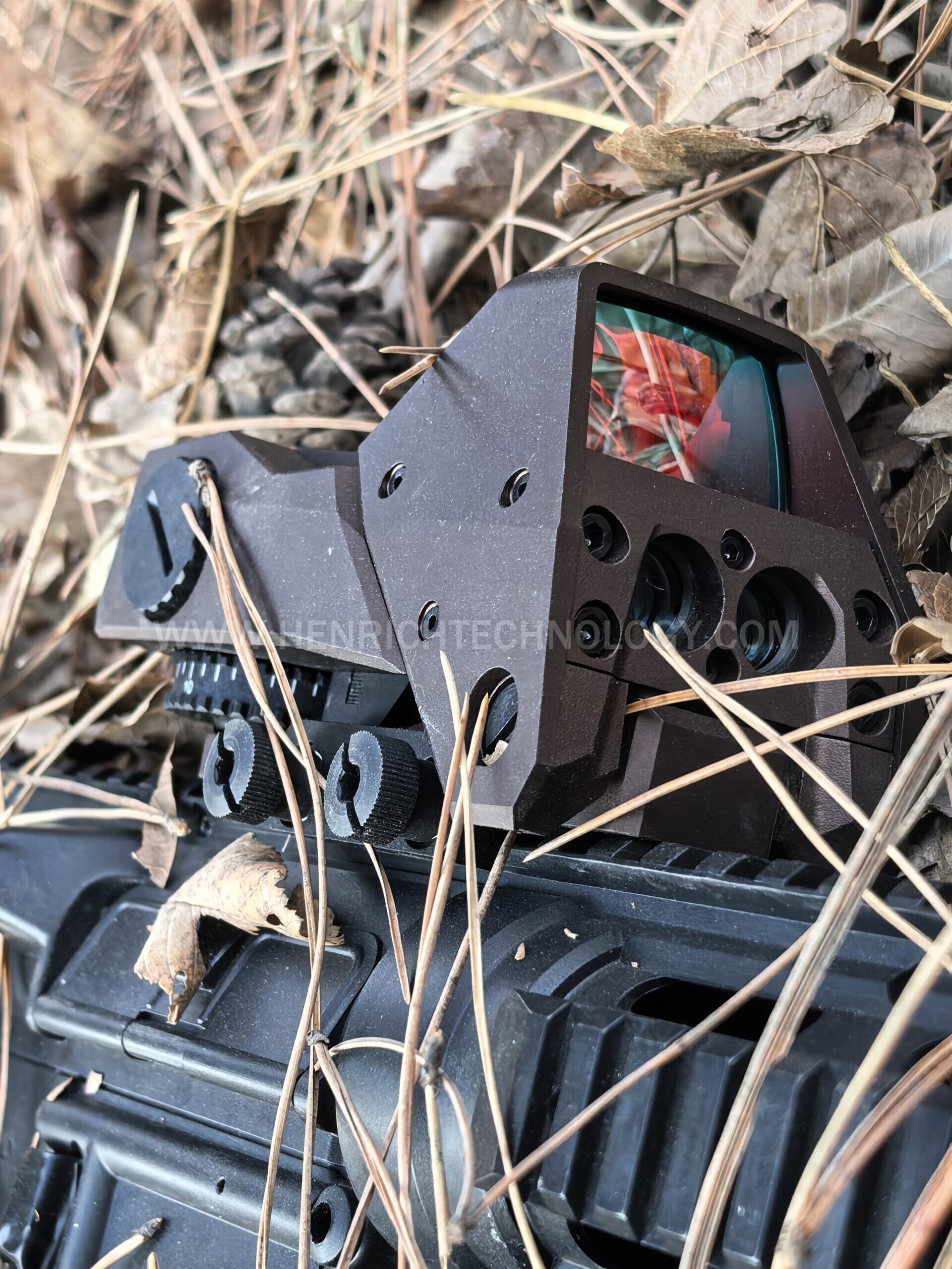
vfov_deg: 25.3
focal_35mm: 77
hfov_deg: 19.1
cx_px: 476
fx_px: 2824
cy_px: 634
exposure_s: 1/33.3
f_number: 2
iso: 320
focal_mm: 6.98
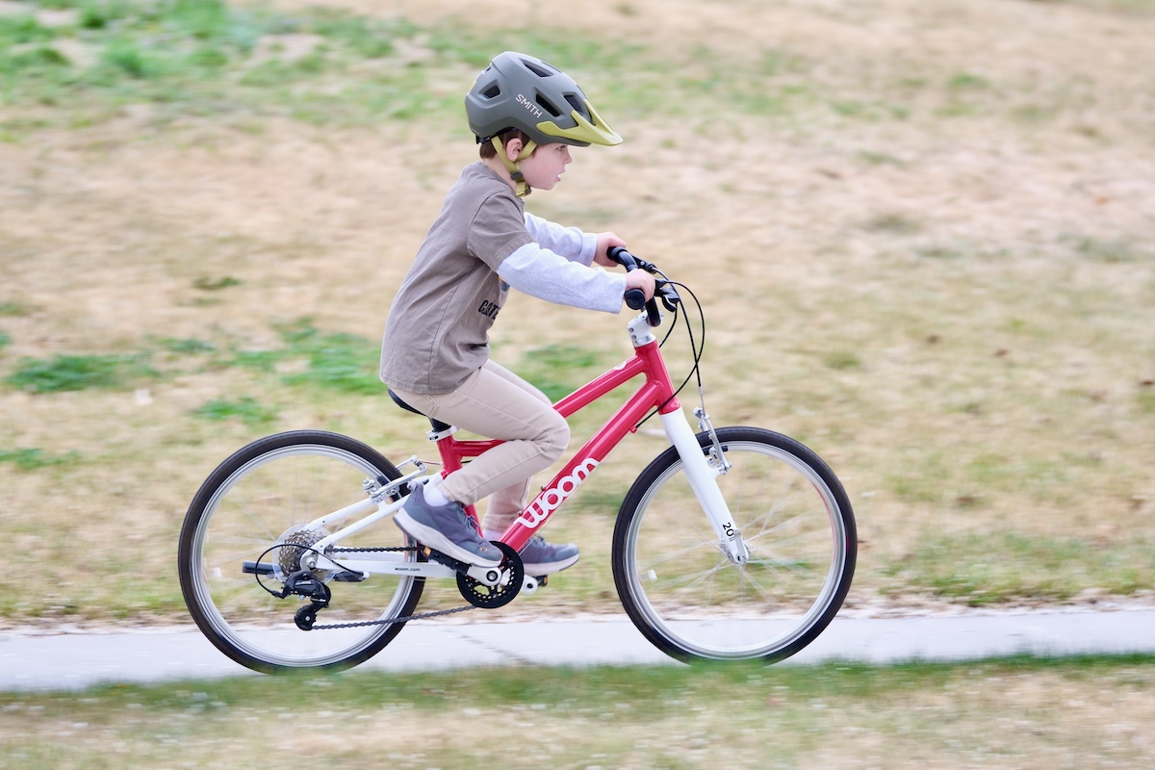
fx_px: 6224
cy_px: 385
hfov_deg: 10.6
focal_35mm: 194
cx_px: 578
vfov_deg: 7.1
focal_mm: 129.2
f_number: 2.8
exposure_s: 1/200
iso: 400
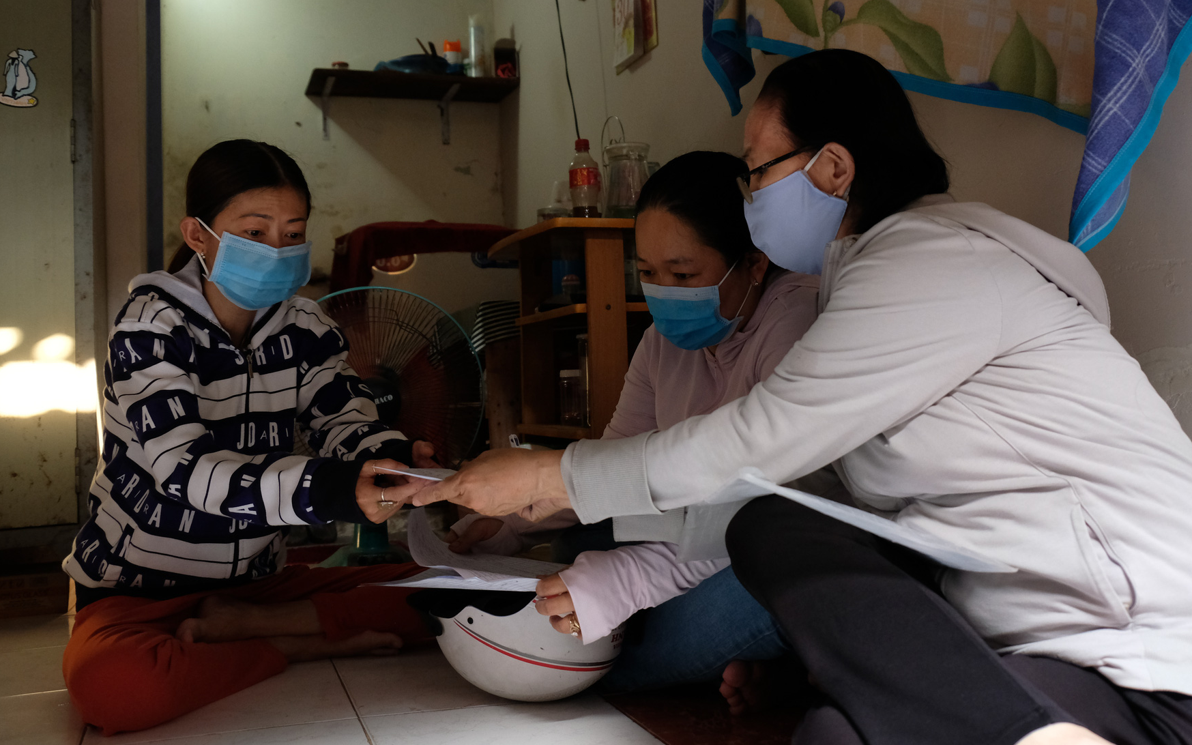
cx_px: 648
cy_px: 316
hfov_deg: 55.2
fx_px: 1137
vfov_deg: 36.2
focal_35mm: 35
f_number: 3.6
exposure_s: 1/125
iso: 2000
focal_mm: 20.1
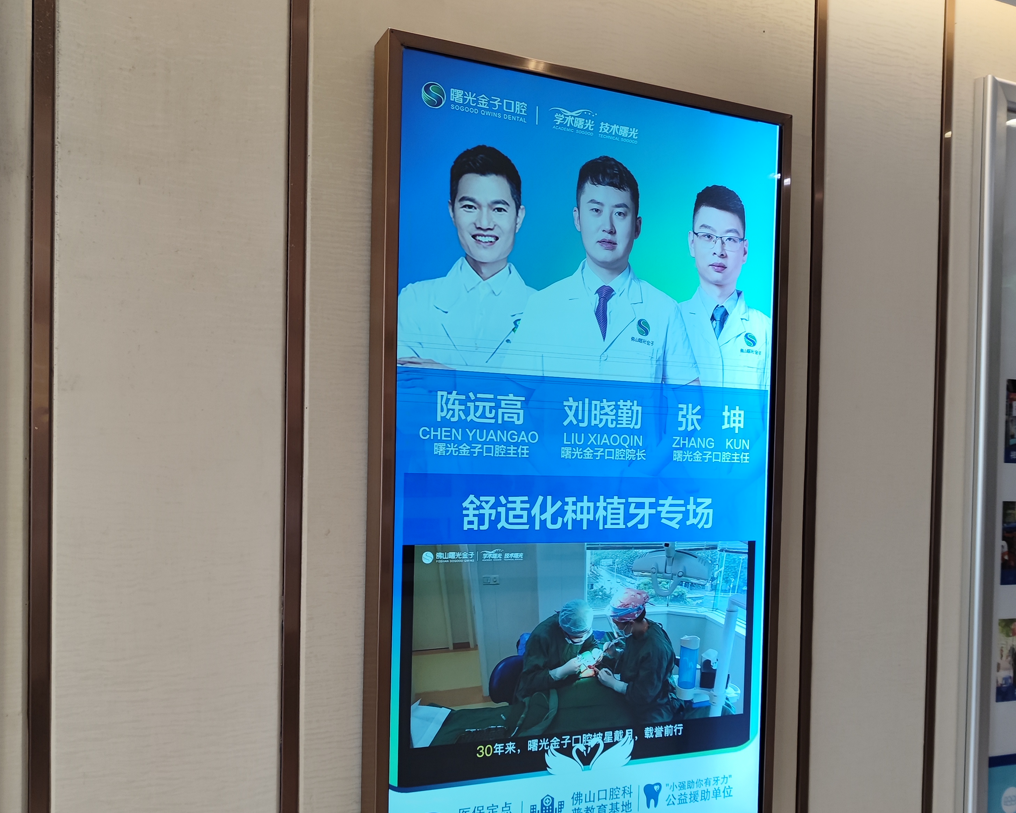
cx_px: 506
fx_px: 962
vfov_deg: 45.4
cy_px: 503
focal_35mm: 32
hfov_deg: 55.7
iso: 585
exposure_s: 1/100
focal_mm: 5.26
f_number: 1.65
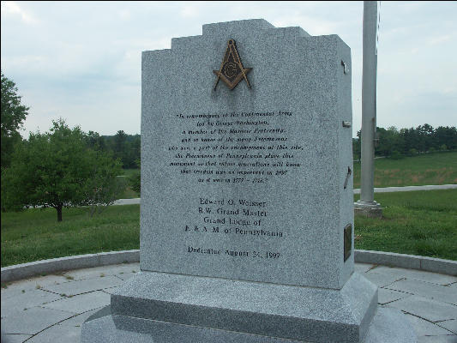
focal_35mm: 36
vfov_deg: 39.7
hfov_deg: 51.3
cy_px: 172
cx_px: 228
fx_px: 475
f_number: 5.6
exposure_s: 1/200
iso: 100
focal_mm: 9.47
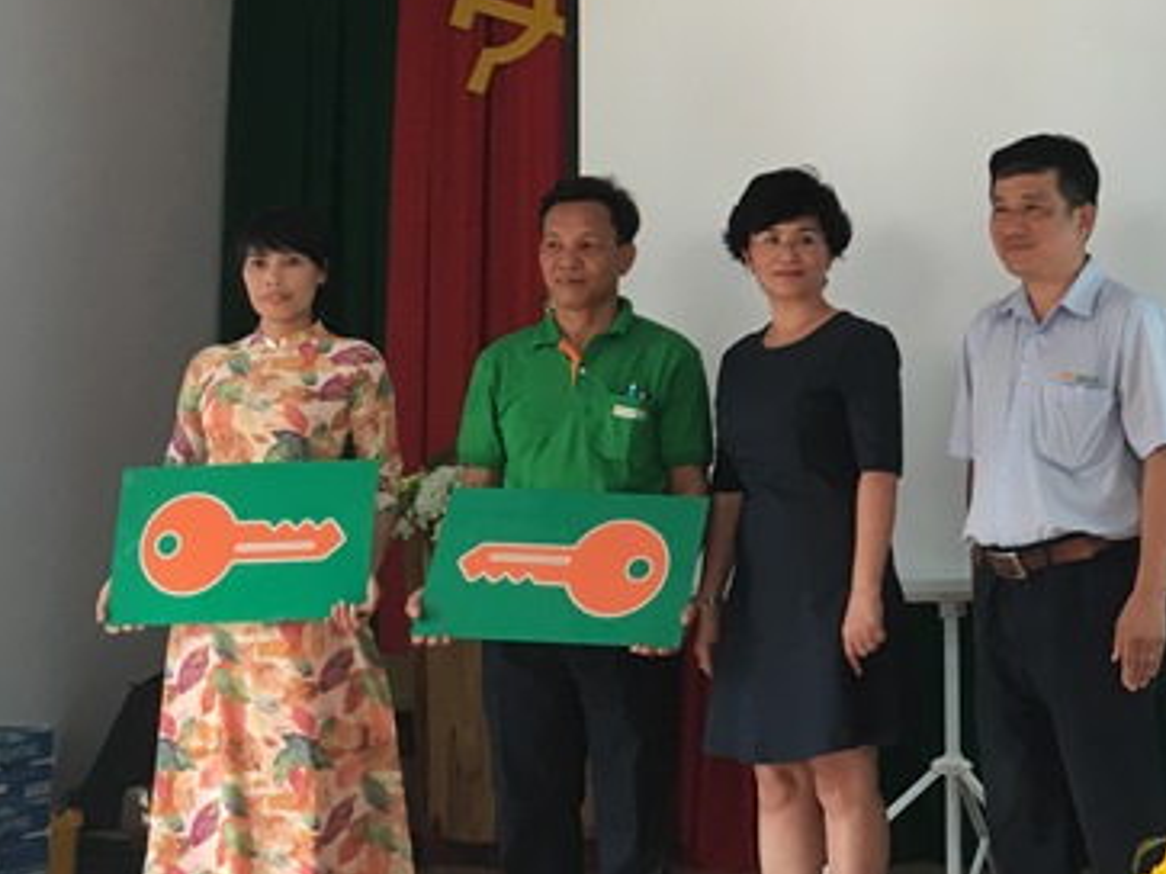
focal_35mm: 64
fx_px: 2155
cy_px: 244
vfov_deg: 22.7
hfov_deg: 28.7
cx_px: 1124
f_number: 2.2
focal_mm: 4.15
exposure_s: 1/33
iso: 40
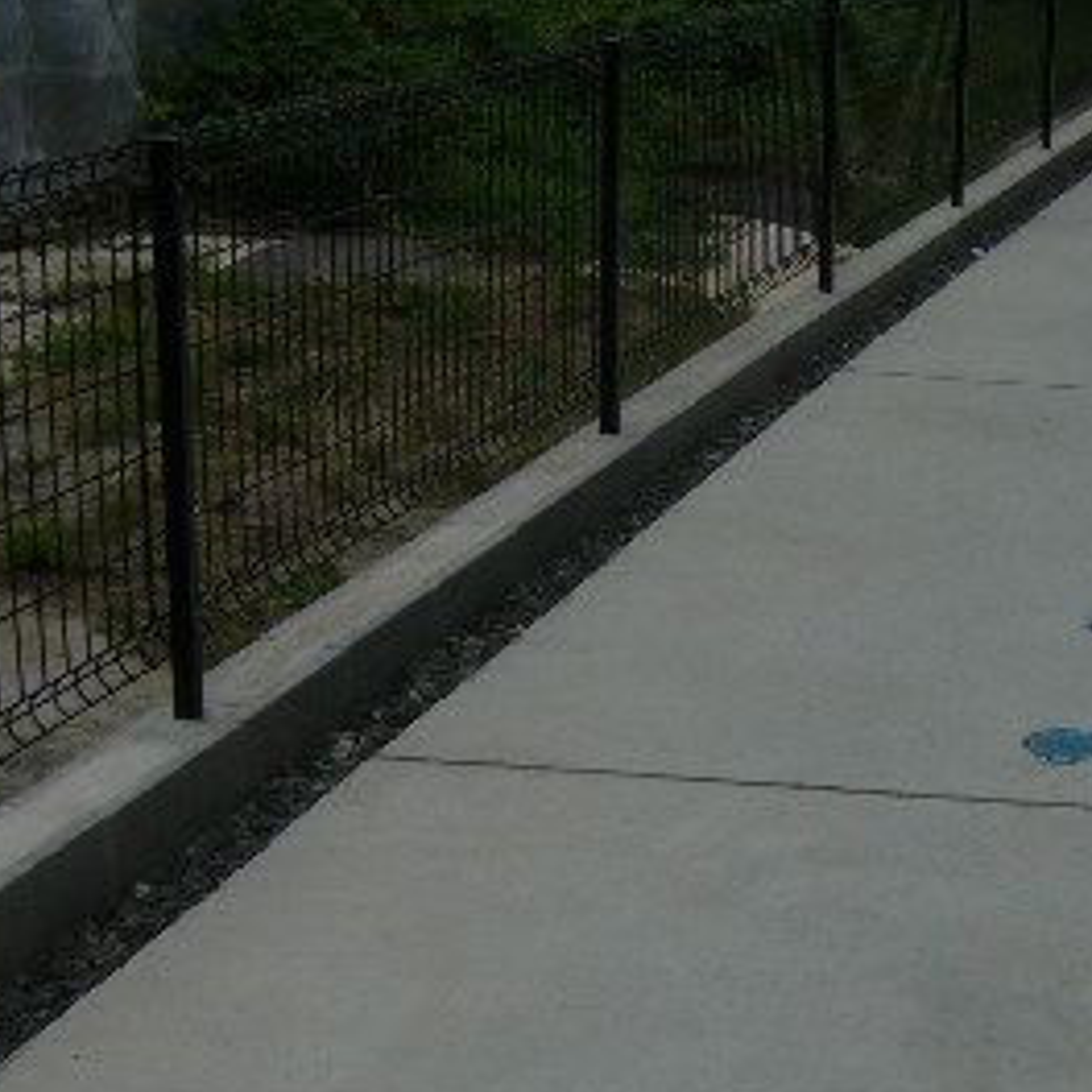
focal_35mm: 75
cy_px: 649
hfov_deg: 22.1
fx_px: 2677
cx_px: 1129
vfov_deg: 23.0
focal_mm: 5.8
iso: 80
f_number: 5.6
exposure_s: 1/640
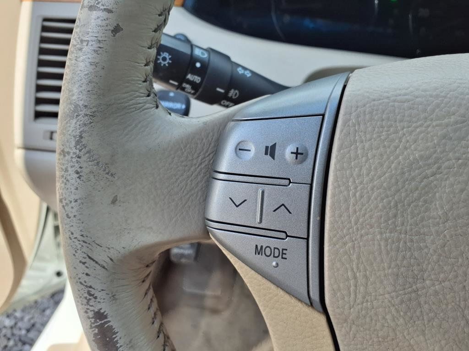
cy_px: 176
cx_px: 234
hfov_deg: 65.3
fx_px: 366
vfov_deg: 51.4
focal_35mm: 27
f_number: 1.9
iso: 40
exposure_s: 1/588
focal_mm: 3.58
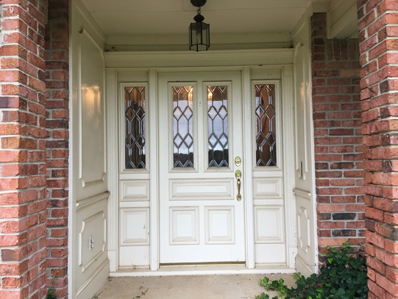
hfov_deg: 61.7
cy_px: 150
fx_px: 333
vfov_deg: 48.2
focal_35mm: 29
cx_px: 199
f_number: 2.2
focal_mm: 4.15
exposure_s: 1/30
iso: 40
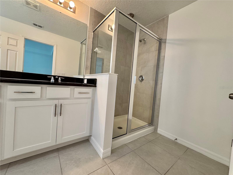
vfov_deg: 85.7
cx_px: 116
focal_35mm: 14
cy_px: 88
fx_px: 94
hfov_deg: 102.1
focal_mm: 2.22
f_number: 2.2
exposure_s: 1/60
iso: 200
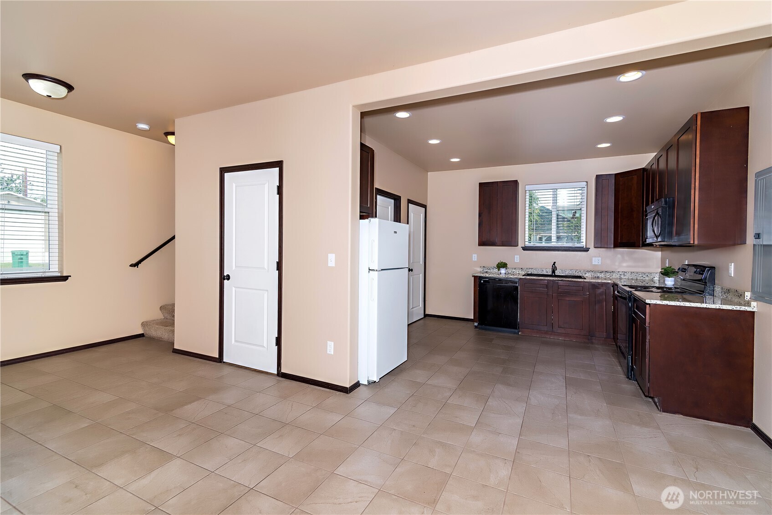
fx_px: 343
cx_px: 386
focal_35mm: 16
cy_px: 258
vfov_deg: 73.8
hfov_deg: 96.7
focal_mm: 16
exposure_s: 1/125
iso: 200
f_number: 6.3
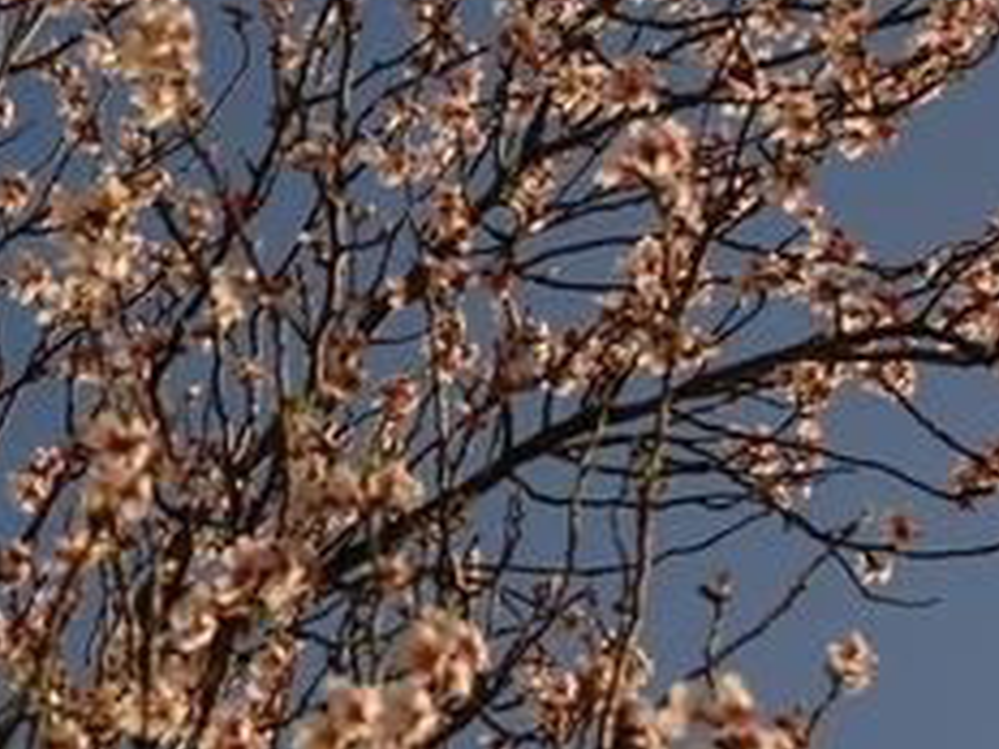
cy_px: 22
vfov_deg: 7.3
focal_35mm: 204
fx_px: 5887
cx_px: -17
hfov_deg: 9.6
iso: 100
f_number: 8
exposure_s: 1/320
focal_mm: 50
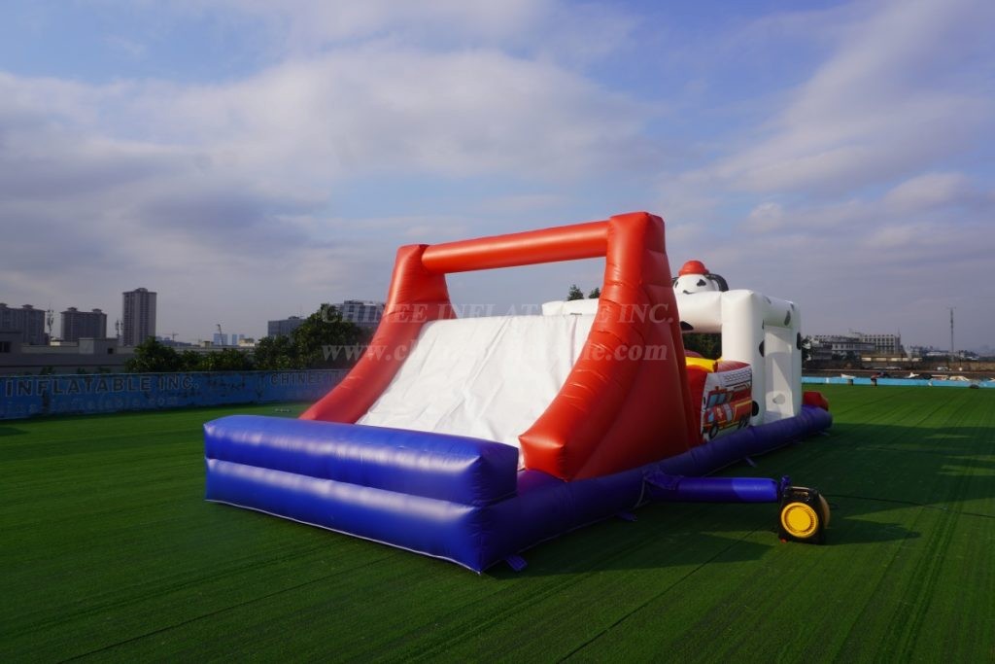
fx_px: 663
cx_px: 498
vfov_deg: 53.1
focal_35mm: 24
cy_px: 332
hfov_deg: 73.7
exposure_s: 1/200
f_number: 10
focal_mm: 16
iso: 100
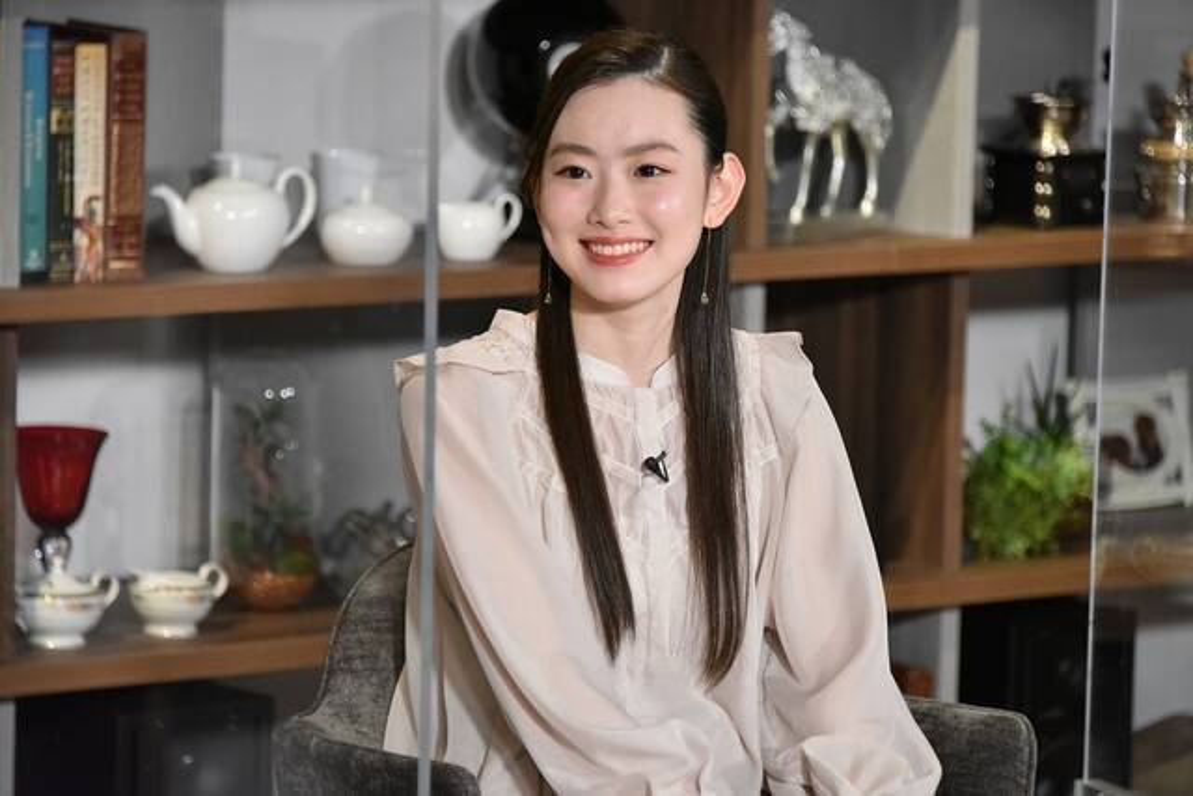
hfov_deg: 8.9
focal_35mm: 230
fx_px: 7623
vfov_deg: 6.0
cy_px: 398
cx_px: 596
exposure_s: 1/200
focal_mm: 230
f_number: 5.6
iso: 4000
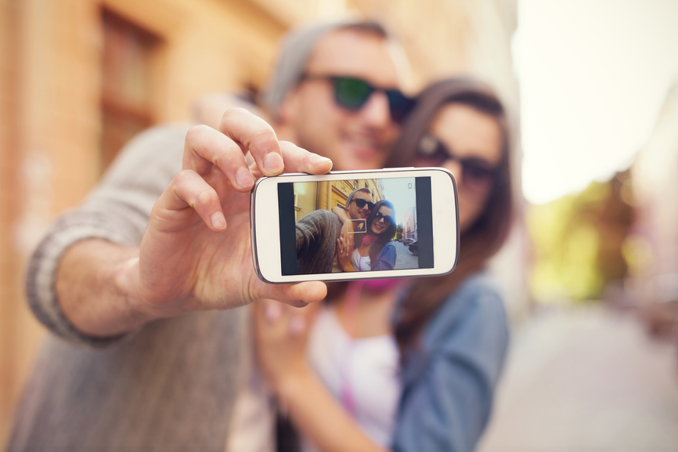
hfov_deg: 39.6
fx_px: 941
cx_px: 339
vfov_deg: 27.0
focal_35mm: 50
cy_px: 226
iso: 100
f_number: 2.8
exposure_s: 1/160
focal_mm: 50
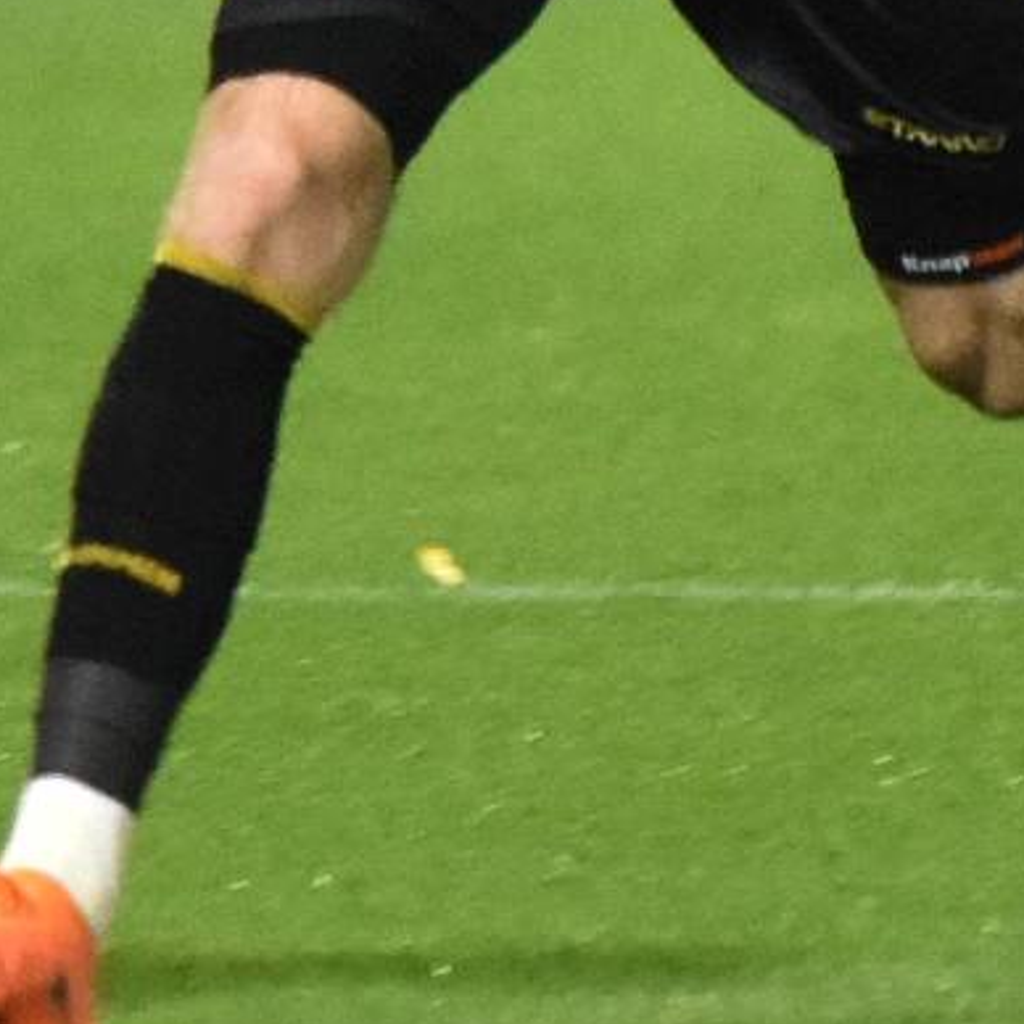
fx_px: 42203
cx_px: -438
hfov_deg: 1.4
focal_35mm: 1261
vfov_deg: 1.4
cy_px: -459
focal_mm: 200
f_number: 2.8
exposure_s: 1/500
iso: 2500
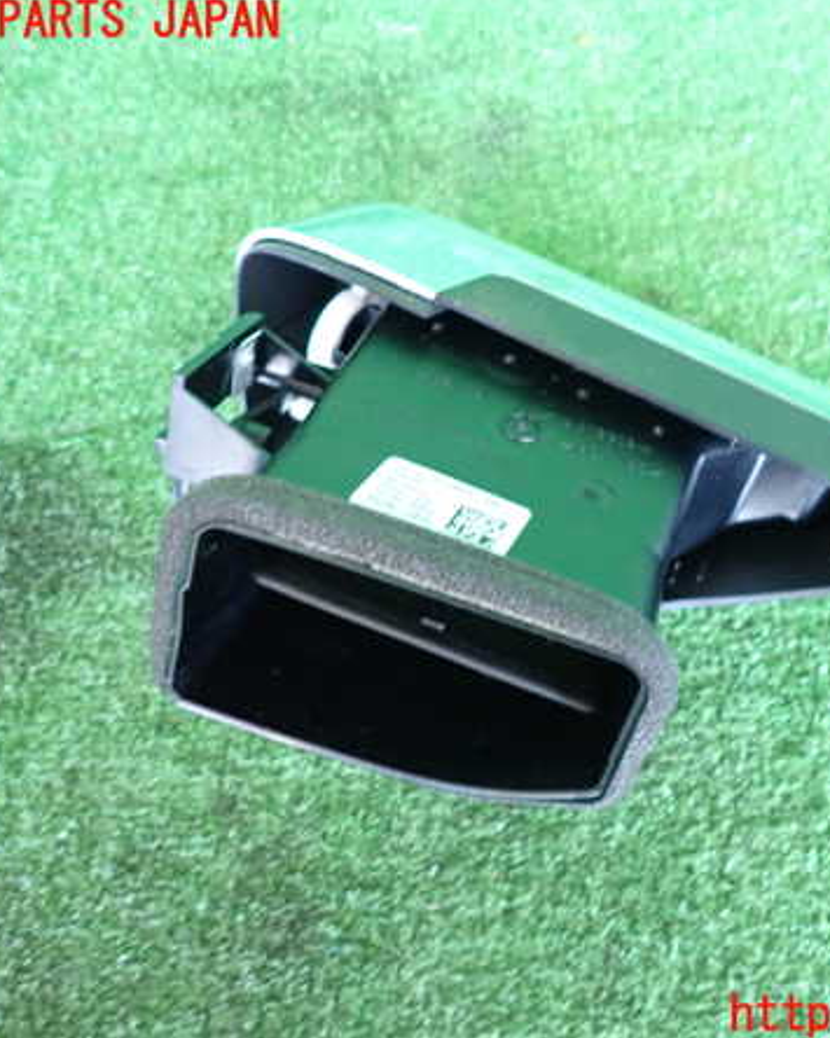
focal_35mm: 33
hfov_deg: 43.9
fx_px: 1014
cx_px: 556
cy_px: 519
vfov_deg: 54.2
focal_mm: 4.5
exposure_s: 1/30
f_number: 2
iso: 800
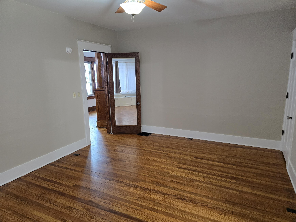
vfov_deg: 58.9
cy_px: 111
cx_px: 148
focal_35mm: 23
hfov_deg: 73.9
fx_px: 197
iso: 400
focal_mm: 6.3
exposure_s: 1/120
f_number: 1.7
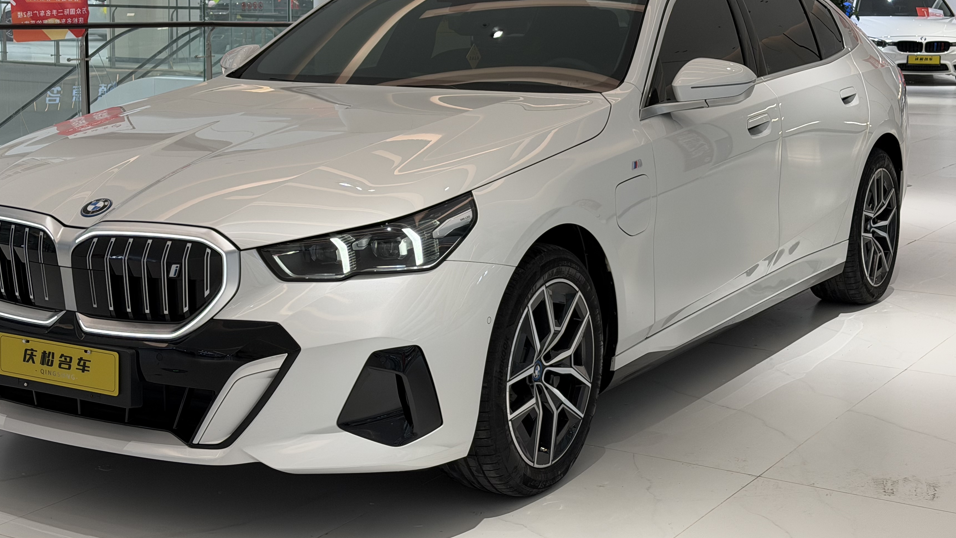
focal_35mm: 61
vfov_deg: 19.7
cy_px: 190
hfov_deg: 34.3
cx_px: 417
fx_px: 1546
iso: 100
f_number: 1.78
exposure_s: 1/100
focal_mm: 6.76
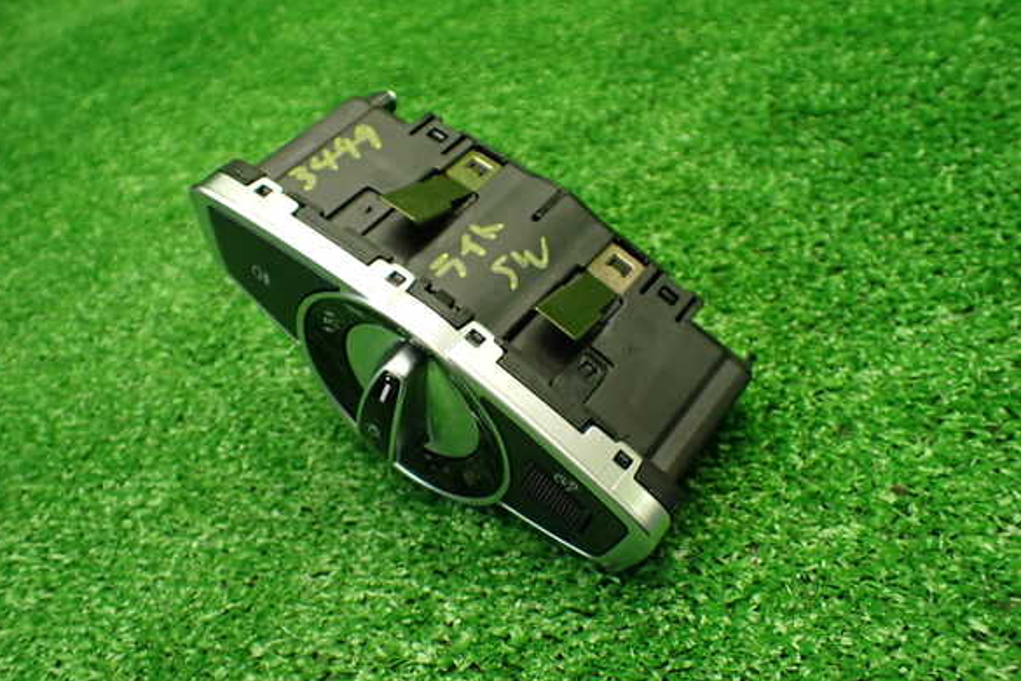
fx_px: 907
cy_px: 335
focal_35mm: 32
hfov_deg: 58.7
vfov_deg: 41.1
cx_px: 501
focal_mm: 5.4
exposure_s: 1/125
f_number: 2.3
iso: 500
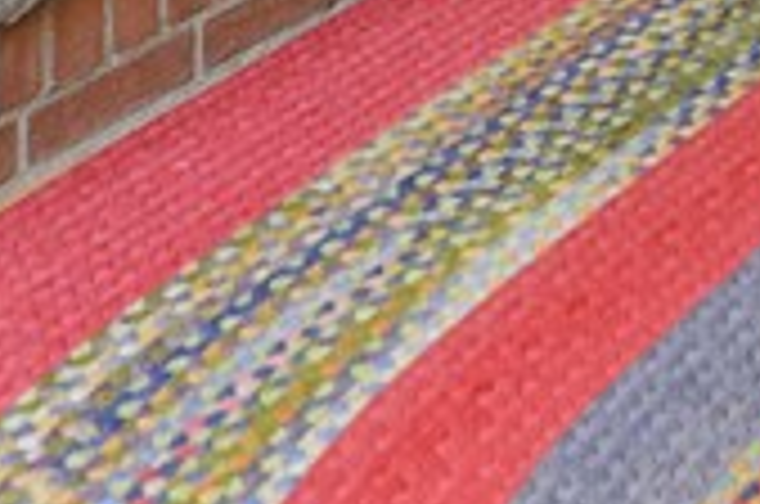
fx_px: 2170
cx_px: 1176
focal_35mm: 103
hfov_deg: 17.6
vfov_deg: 10.2
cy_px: -932
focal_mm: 16
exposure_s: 1.3
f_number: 8
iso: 200
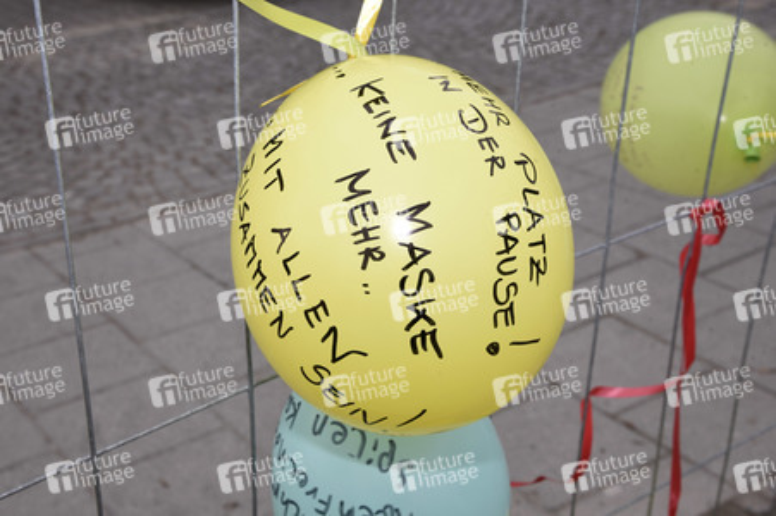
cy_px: 258
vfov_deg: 28.0
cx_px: 388
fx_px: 1034
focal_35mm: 48
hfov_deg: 41.1
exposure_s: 1/160
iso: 500
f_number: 11
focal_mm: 48
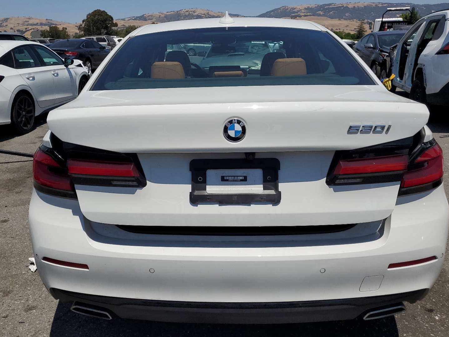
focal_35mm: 29
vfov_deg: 48.2
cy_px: 165
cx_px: 205
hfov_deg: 61.5
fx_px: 376
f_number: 1.5
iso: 50
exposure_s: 1/10000
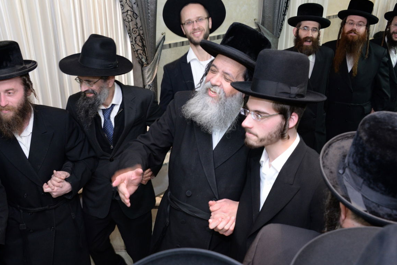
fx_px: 430
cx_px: 202
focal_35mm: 39
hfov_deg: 49.6
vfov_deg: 34.2
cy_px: 144
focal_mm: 35
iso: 1600
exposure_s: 1/60
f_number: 6.3
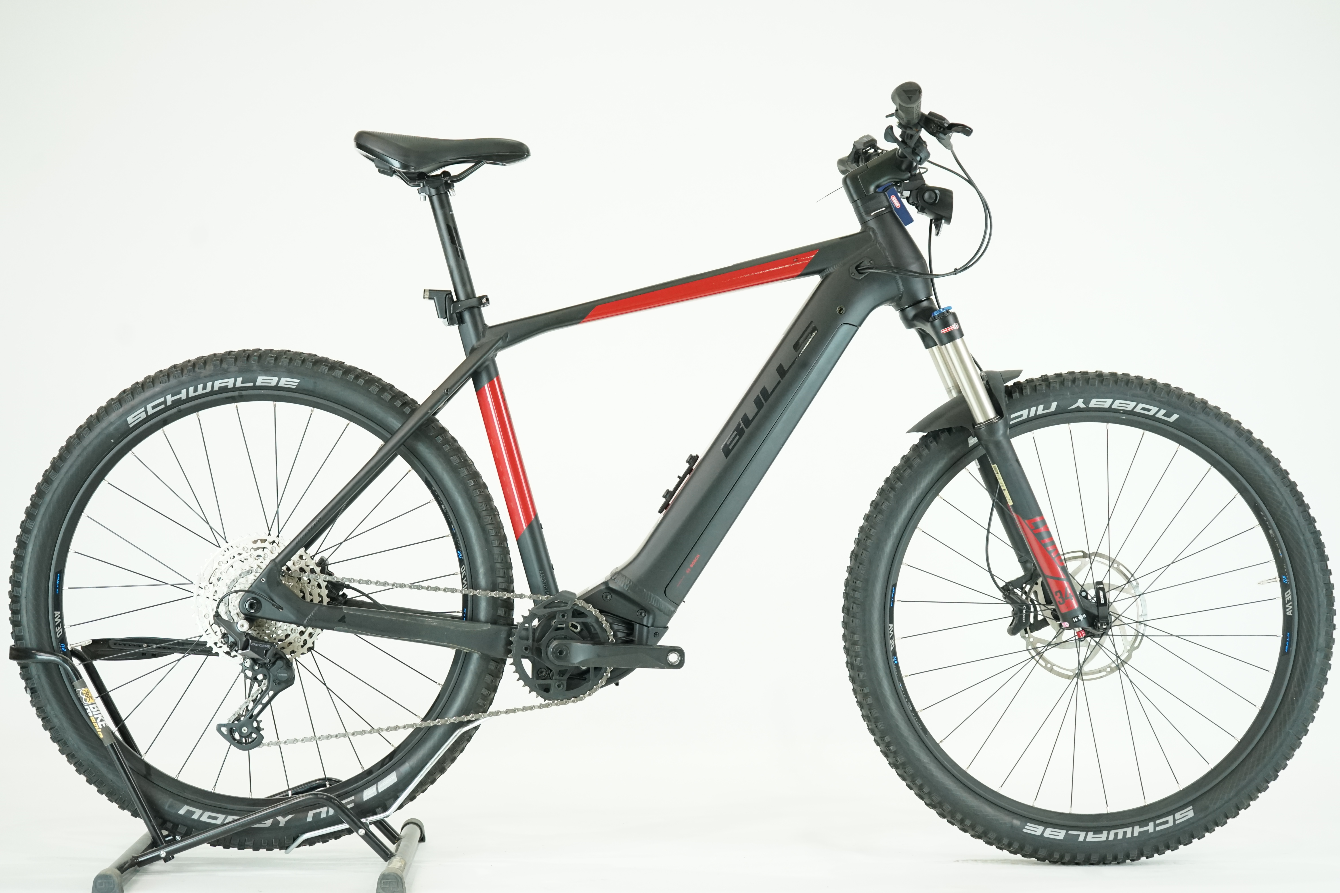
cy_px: 446
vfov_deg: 25.5
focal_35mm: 53
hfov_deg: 37.5
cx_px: 670
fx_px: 1973
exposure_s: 1/200
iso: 2000
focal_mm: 53
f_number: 5
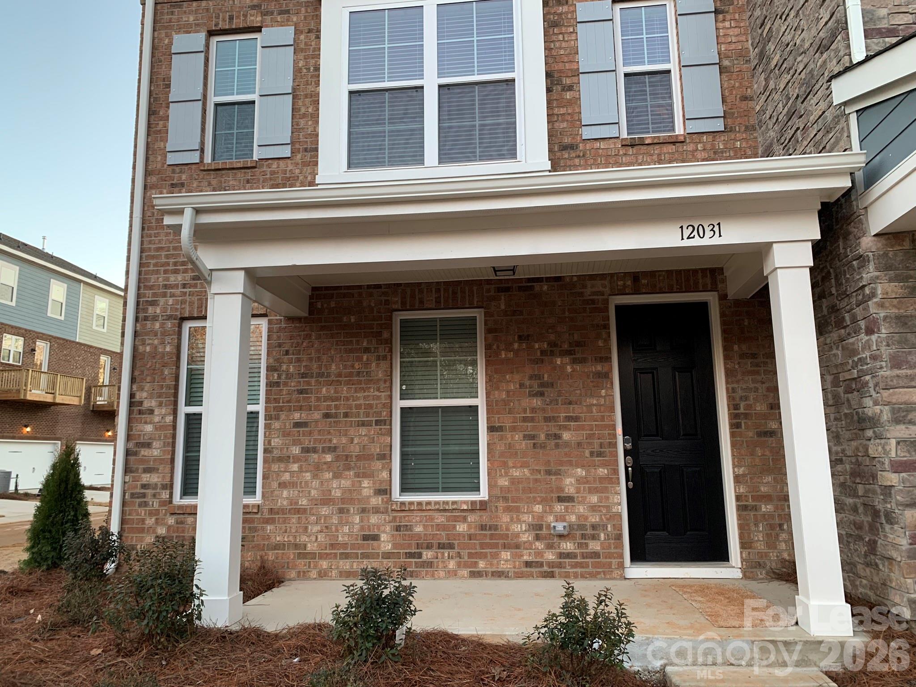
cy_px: 344
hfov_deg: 67.3
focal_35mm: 26
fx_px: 688
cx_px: 458
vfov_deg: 53.1
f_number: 1.8
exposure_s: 1/89
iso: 100
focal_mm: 4.25
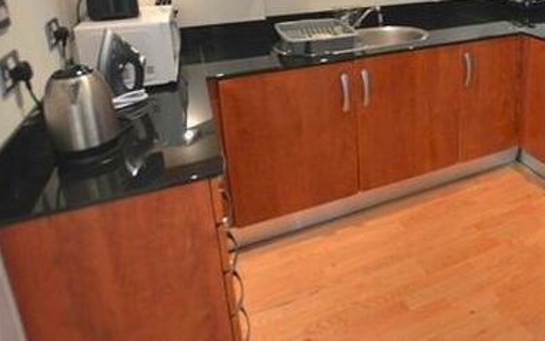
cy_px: 40
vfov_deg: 41.4
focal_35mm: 28
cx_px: 418
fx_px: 416
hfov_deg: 62.1
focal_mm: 10
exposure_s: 1/60
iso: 900
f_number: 3.5
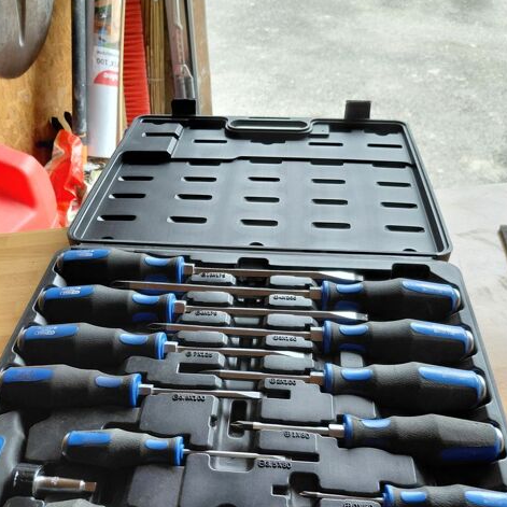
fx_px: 497
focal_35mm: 30
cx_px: 253
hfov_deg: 54.0
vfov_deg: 53.0
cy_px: 336
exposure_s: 1/60
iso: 250
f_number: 1.8
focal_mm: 4.69
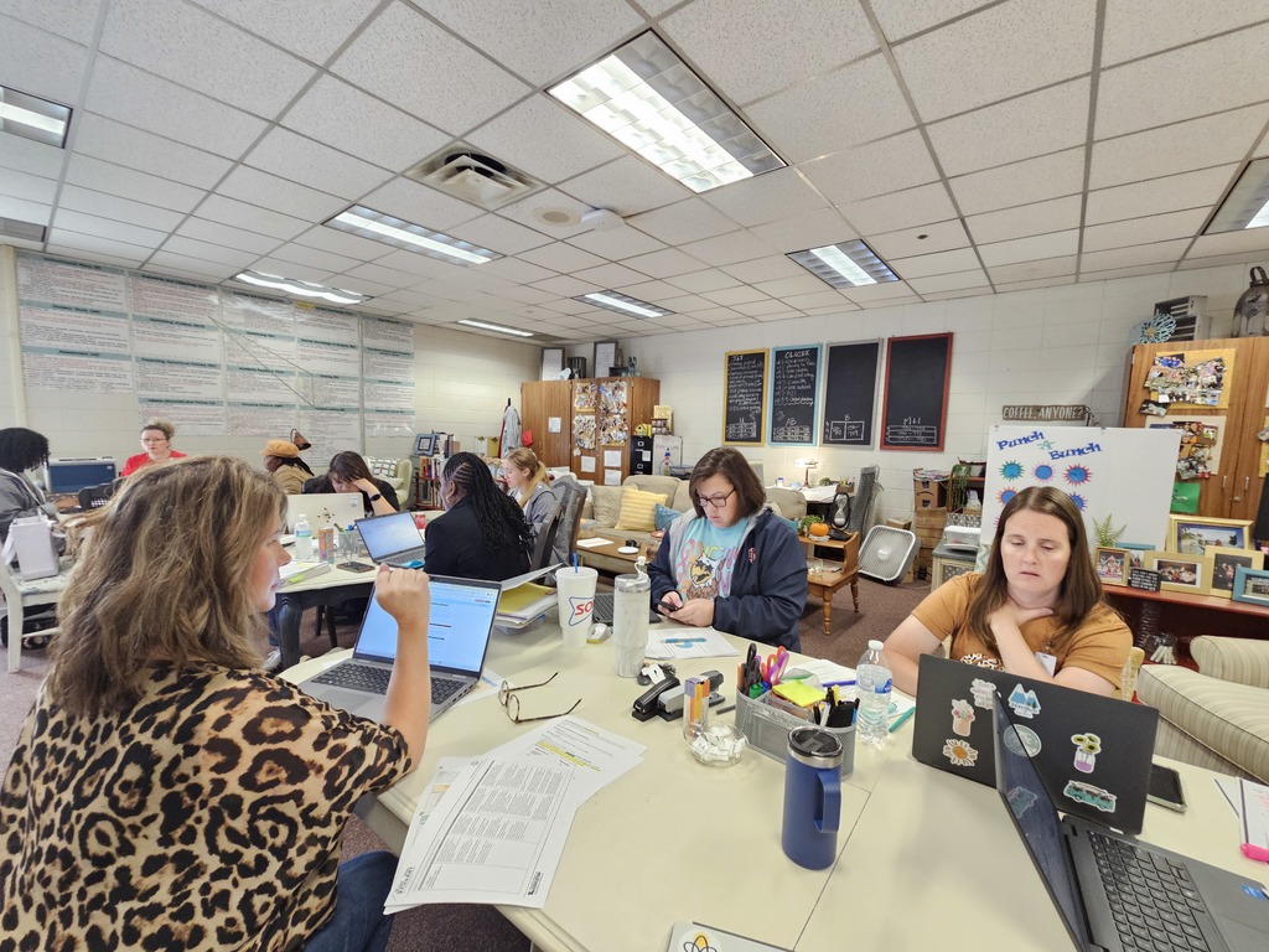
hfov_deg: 106.2
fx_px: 477
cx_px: 634
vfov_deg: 89.9
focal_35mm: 13
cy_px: 476
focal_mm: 2.2
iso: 320
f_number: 2.2
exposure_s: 1/30
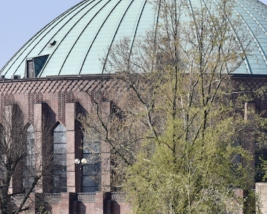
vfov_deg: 6.5
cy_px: 121
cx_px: 158
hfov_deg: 8.1
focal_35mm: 239
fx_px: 1889
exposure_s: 1/320
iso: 200
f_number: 9
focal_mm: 105
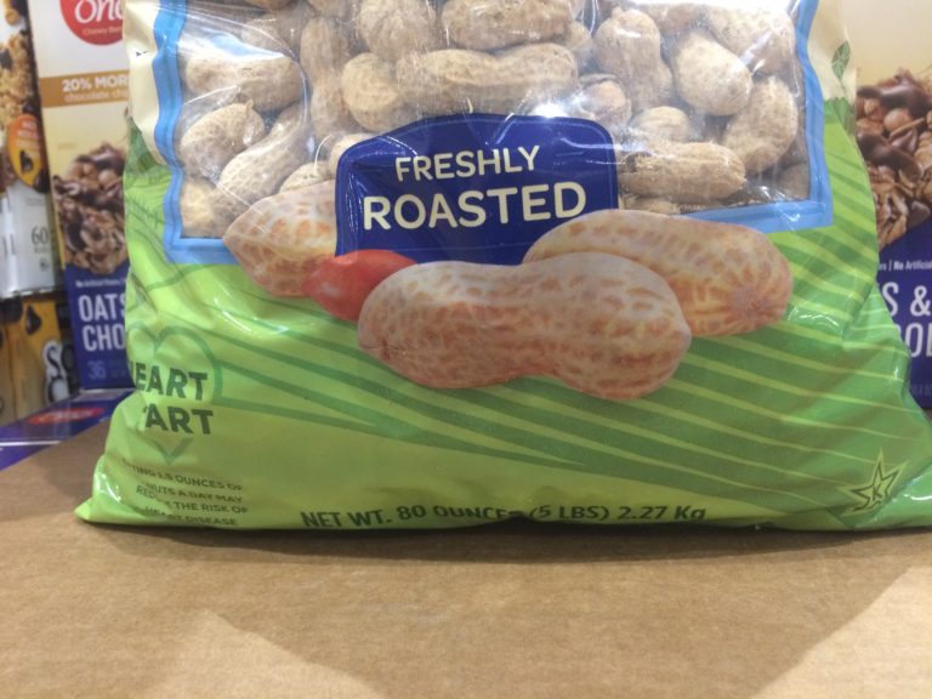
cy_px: 350
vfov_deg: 48.2
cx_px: 466
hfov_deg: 61.7
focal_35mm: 29
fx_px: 781
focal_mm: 4.15
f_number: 2.2
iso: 160
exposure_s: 1/30
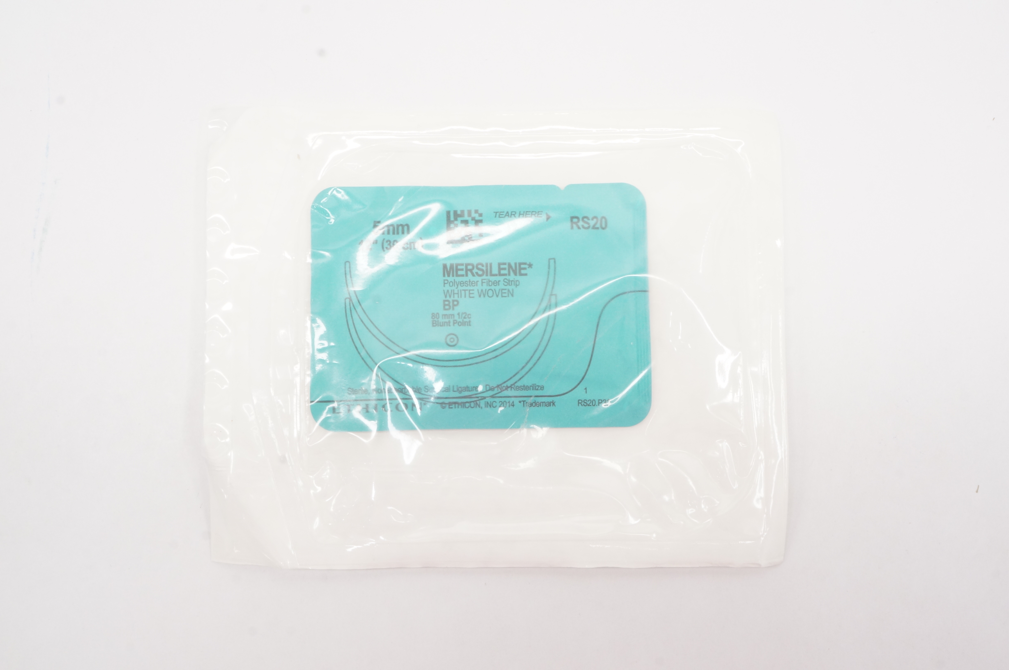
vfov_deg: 27.2
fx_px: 1386
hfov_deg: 40.0
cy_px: 335
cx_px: 504
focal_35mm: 50
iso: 800
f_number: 16
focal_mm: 33
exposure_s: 1/20
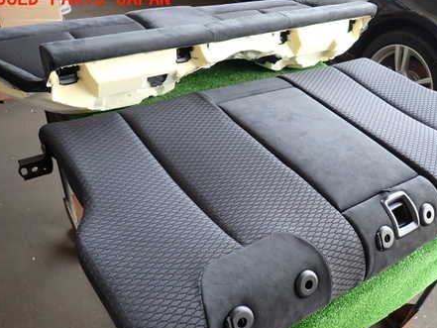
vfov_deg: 41.4
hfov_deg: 53.0
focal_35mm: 34
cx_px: 287
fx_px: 429
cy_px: 209
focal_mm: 4.5
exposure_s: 1/60
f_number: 2
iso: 200
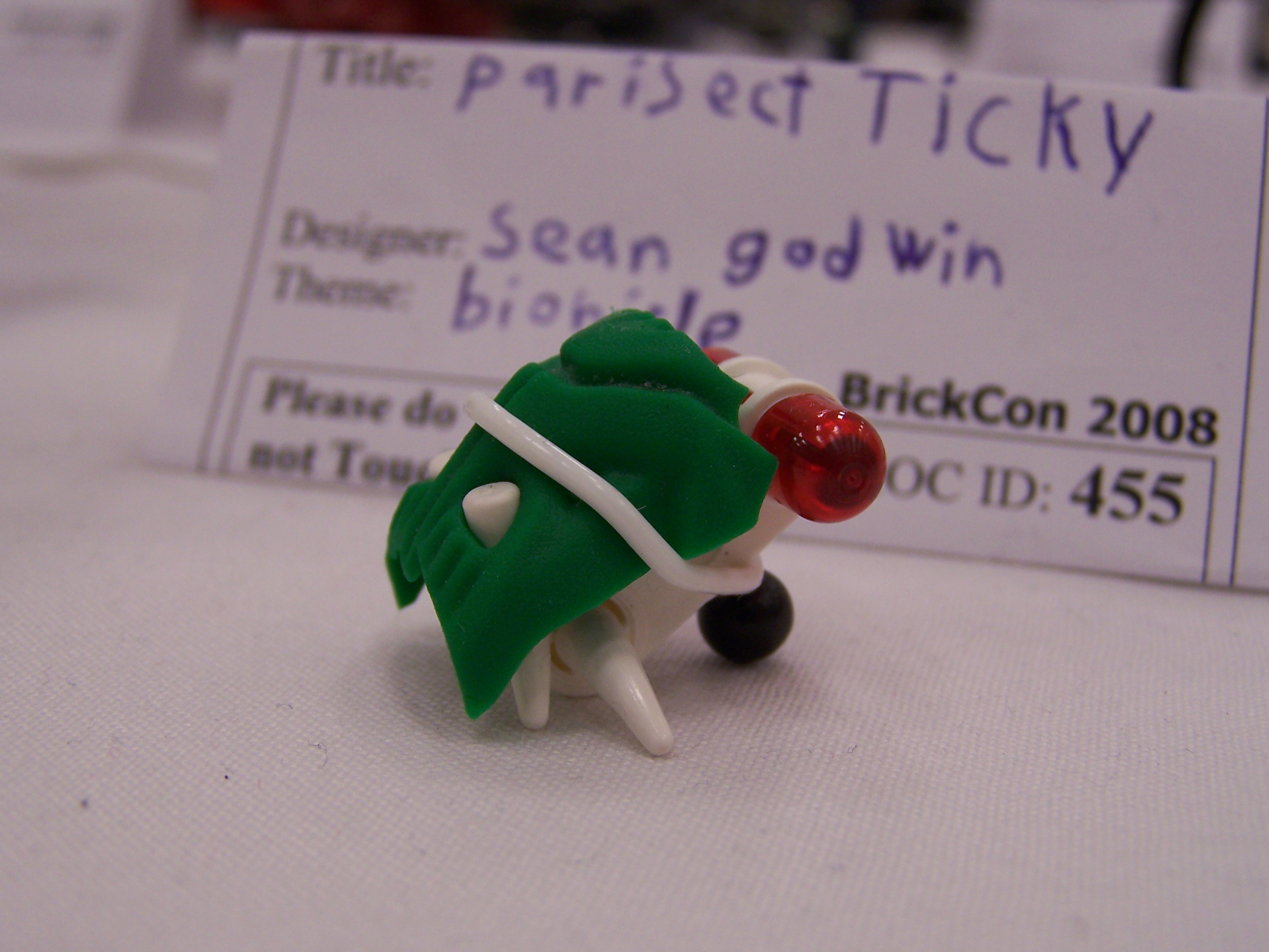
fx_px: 1870
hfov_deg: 37.5
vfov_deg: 28.6
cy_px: 476
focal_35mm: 51
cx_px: 634
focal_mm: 8.5
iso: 100
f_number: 3
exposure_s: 1/40
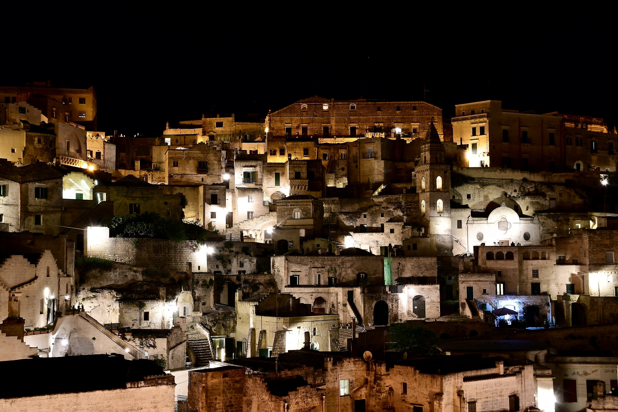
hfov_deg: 38.9
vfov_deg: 26.5
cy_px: 206
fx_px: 875
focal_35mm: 51
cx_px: 309
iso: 100
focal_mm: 34
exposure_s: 8
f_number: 8
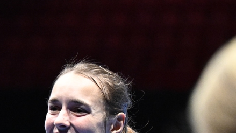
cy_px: 219
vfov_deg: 4.0
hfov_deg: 7.1
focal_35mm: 305
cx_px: 77
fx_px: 1909
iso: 4500
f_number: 2.8
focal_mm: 94
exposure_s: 1/1000
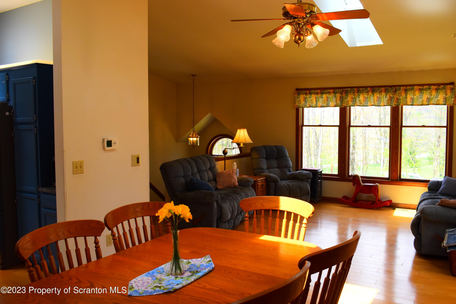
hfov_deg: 59.5
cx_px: 228
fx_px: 399
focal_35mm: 32
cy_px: 152
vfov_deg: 41.7
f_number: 7.1
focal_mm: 21
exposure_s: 1/200
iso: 400
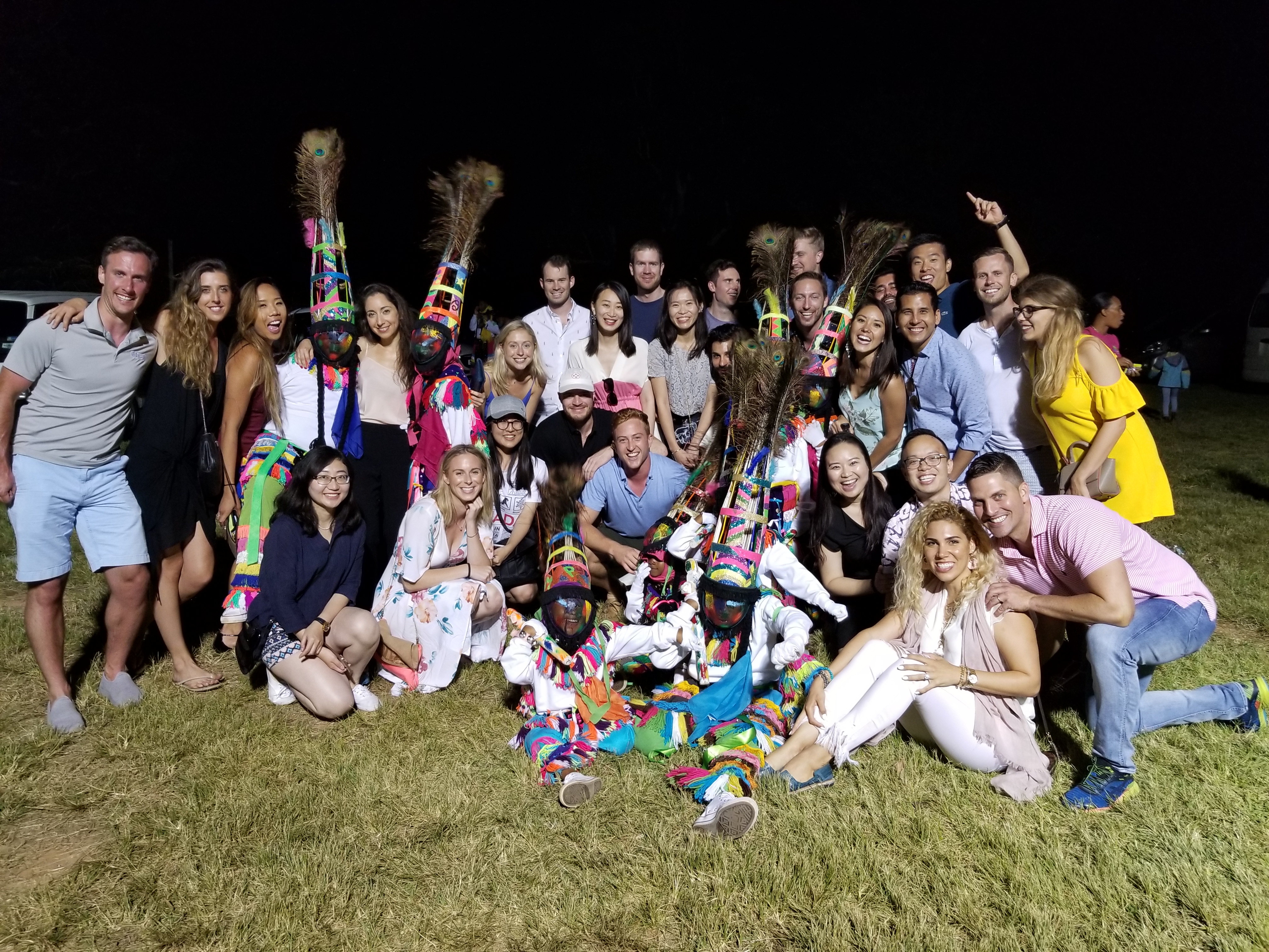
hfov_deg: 67.3
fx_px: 953
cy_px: 476
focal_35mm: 26
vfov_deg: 53.1
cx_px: 634
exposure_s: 1/40
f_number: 1.7
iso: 160
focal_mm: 4.25
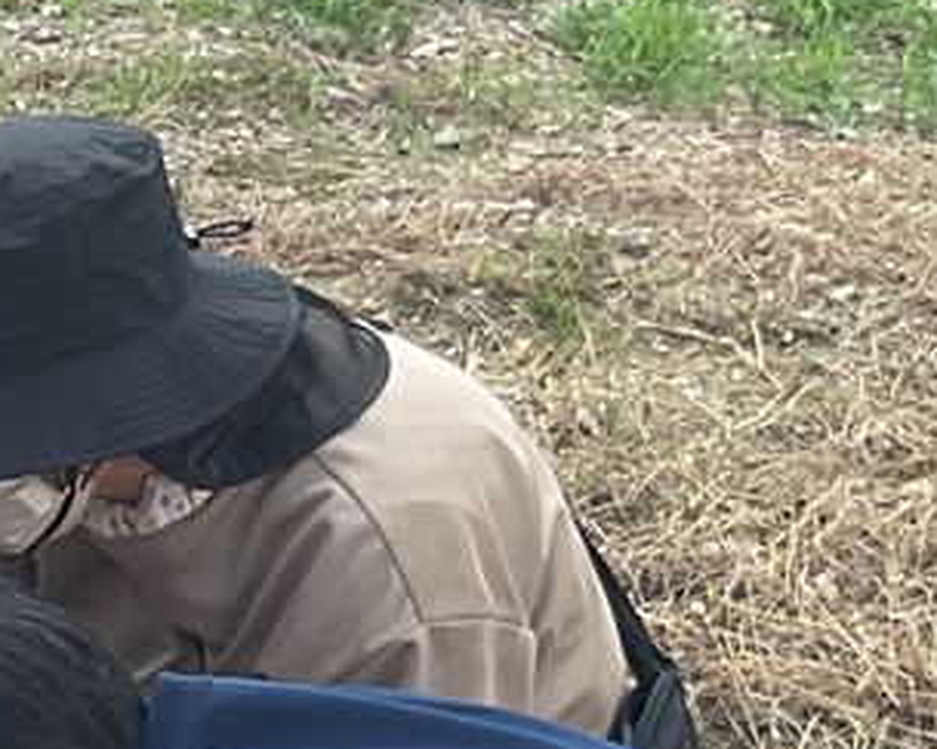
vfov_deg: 9.9
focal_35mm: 149
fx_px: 4131
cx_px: -724
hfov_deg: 12.0
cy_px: 1313
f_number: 1.8
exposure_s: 1/353
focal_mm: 3
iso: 16
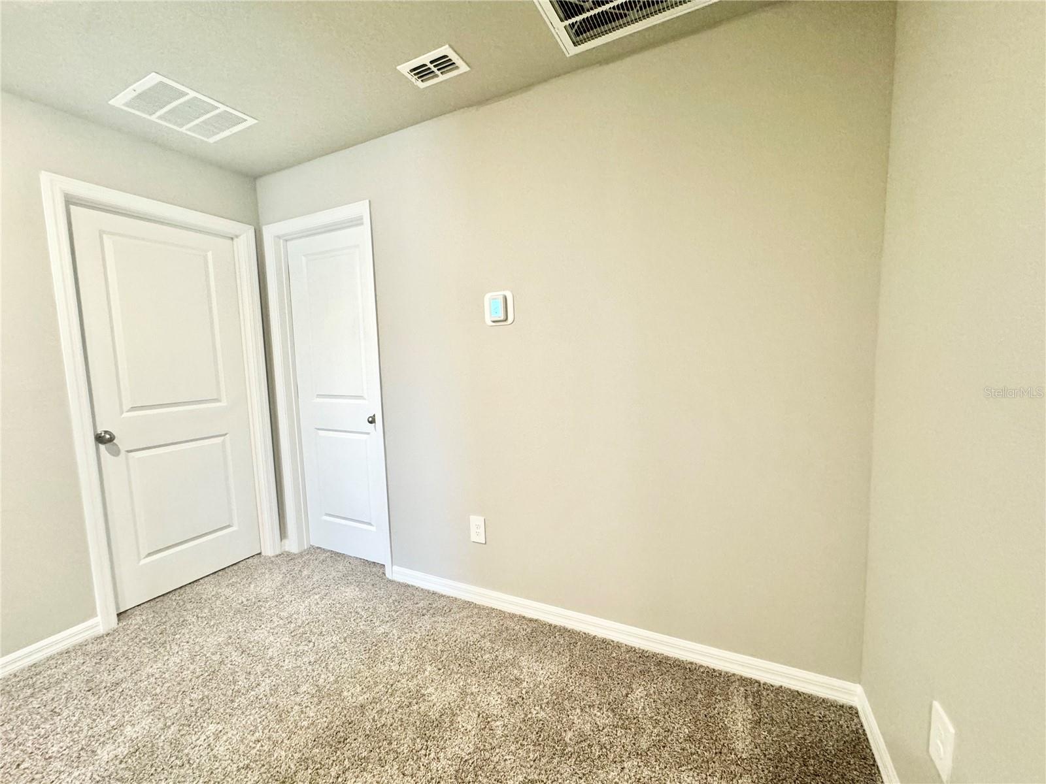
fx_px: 423
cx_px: 523
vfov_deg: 85.7
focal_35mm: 14
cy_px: 392
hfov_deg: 102.1
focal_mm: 2.22
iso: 320
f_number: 2.2
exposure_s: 1/60
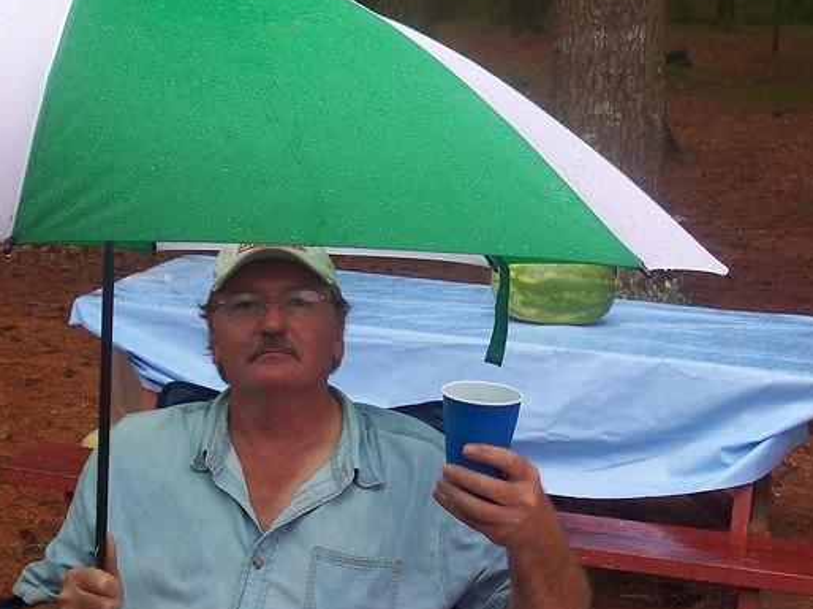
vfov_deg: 20.7
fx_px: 1667
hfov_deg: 27.4
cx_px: 342
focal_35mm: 71
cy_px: 354
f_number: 3.4
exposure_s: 1/90
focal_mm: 8.6
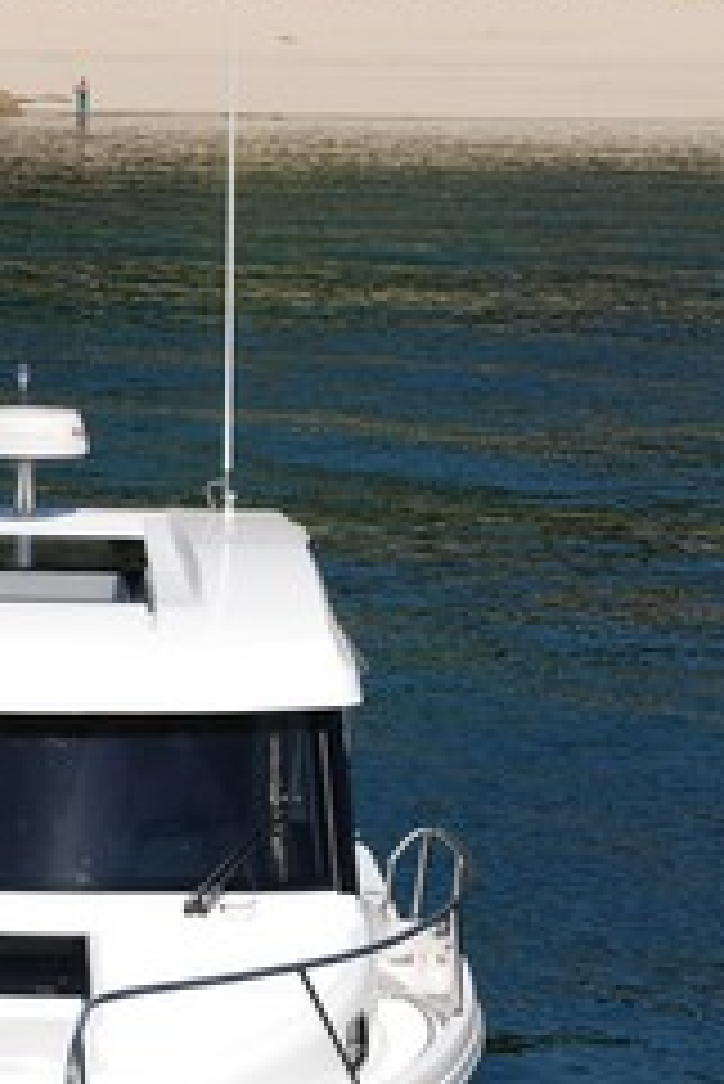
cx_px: 38
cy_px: 769
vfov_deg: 11.1
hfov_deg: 7.4
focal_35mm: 185
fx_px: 5572
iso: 250
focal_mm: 62
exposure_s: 1/1000
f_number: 8
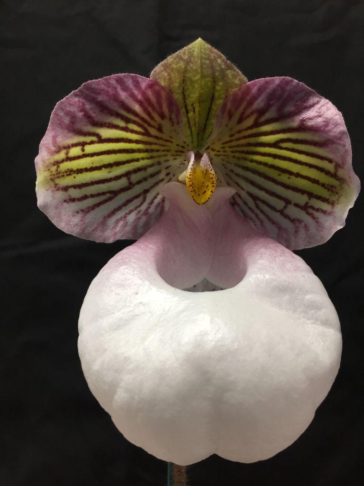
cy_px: 243
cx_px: 182
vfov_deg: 61.7
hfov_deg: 48.2
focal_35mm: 29
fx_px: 407
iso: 100
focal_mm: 4.15
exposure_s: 1/33
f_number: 2.2
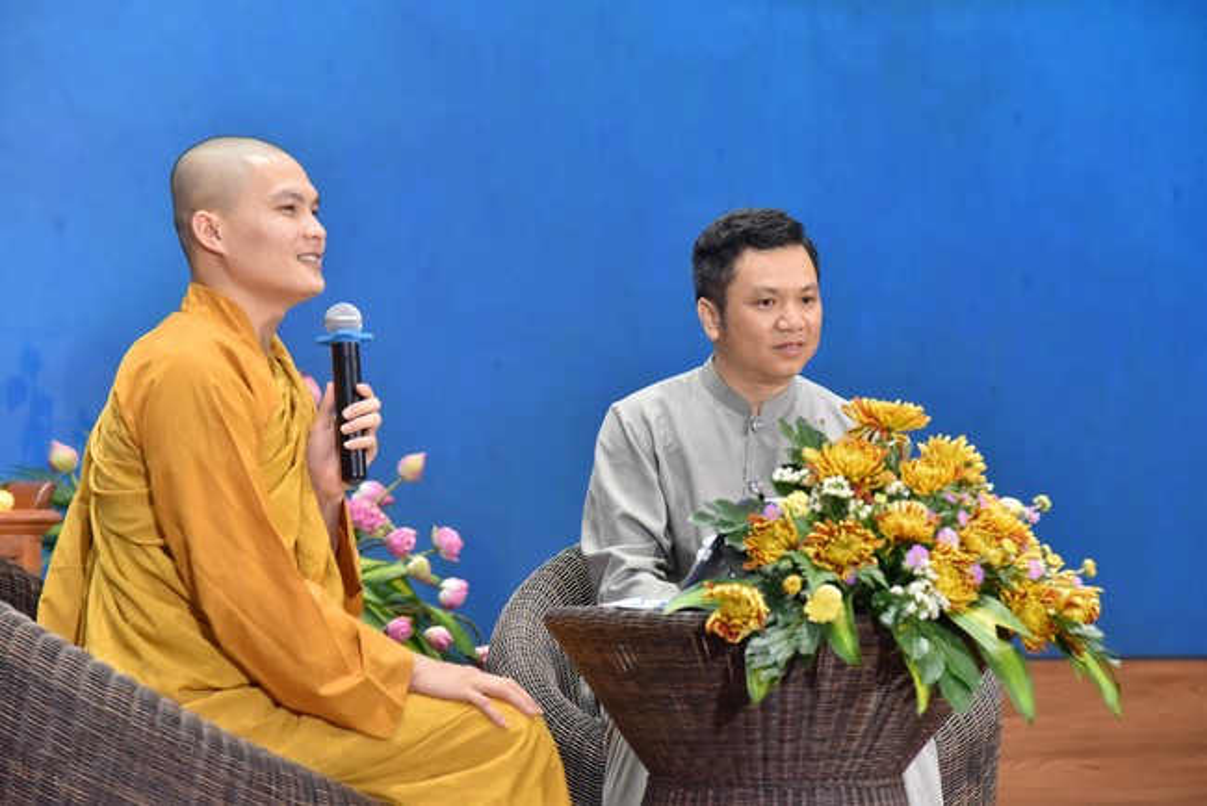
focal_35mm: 120
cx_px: 604
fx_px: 4025
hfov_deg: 17.1
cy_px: 403
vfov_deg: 11.4
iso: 3200
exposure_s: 1/125
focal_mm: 120
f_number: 5.6
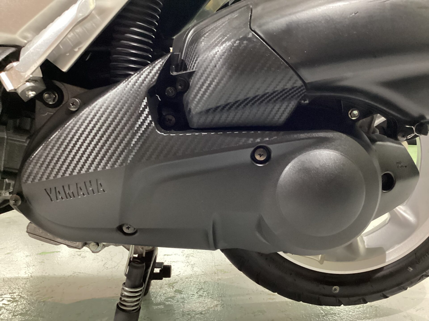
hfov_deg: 58.4
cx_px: 214
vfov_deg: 45.4
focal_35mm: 31
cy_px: 160
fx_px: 384
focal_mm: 3.3
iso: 400
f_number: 2.4
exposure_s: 1/30
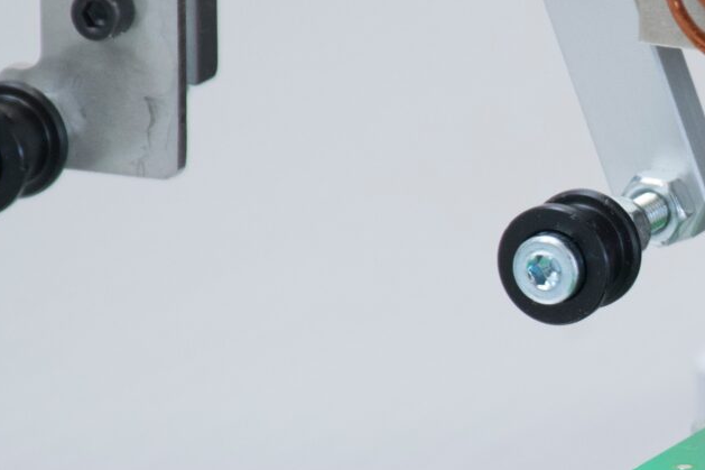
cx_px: 938
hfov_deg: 3.0
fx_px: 13391
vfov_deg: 2.0
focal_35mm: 684
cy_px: 315
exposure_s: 1/10
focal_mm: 140
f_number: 8
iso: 800
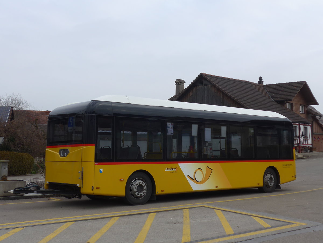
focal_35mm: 46
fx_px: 429
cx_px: 162
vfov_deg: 31.5
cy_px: 122
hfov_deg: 41.2
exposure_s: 1/1000
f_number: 3
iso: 80
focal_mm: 9.5
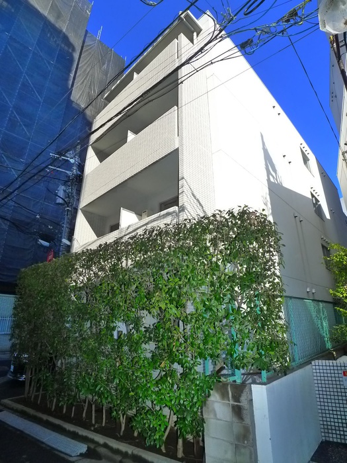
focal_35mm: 24
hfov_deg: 56.8
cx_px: 174
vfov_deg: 71.6
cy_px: 232
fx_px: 321
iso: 400
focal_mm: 5.1
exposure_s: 1/640
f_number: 4
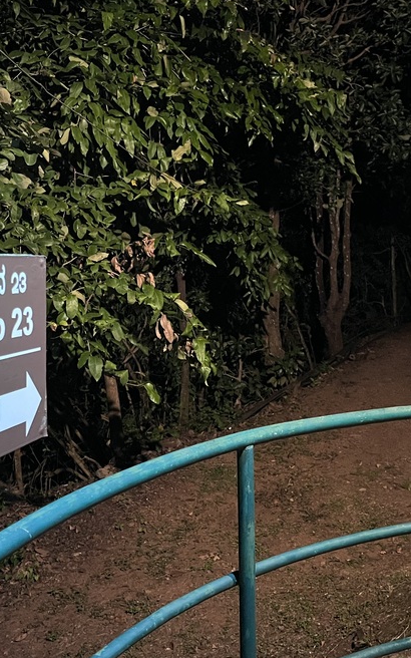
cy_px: 311
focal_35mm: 43
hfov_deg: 29.9
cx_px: 204
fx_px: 771
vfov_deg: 46.2
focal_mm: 5.1
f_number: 1.6
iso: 640
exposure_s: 1/25
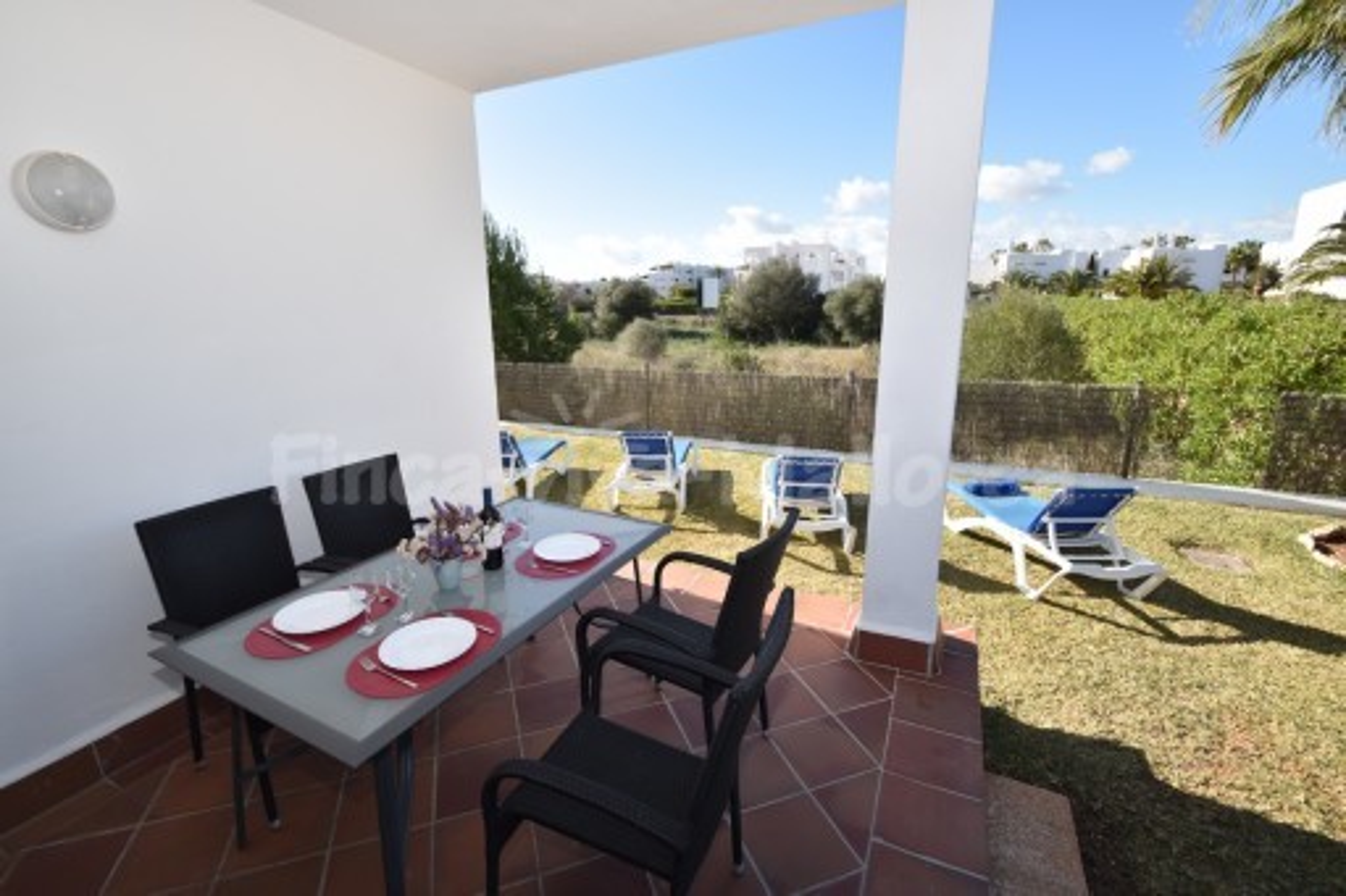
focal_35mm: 15
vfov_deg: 77.3
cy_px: 448
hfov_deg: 100.4
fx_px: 561
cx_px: 673
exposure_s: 1/200
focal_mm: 10
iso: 100
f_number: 8
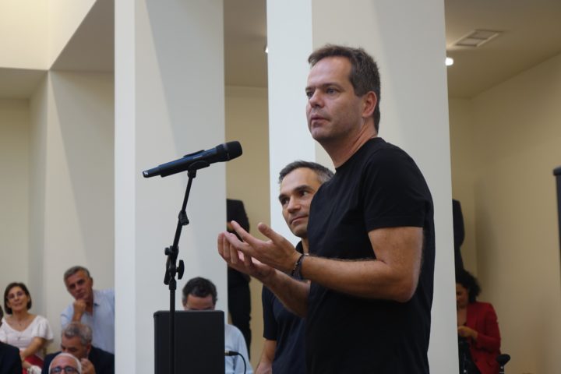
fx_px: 1402
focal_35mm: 90
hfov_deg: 22.6
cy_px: 187
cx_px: 280
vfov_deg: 15.2
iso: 250
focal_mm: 32.83
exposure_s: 1/100
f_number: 2.8
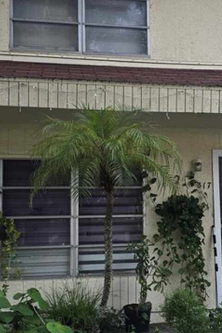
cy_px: 187
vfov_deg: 35.0
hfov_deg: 23.5
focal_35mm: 57
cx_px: 167
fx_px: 527
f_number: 1.7
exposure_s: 1/206
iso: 12
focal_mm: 6.3
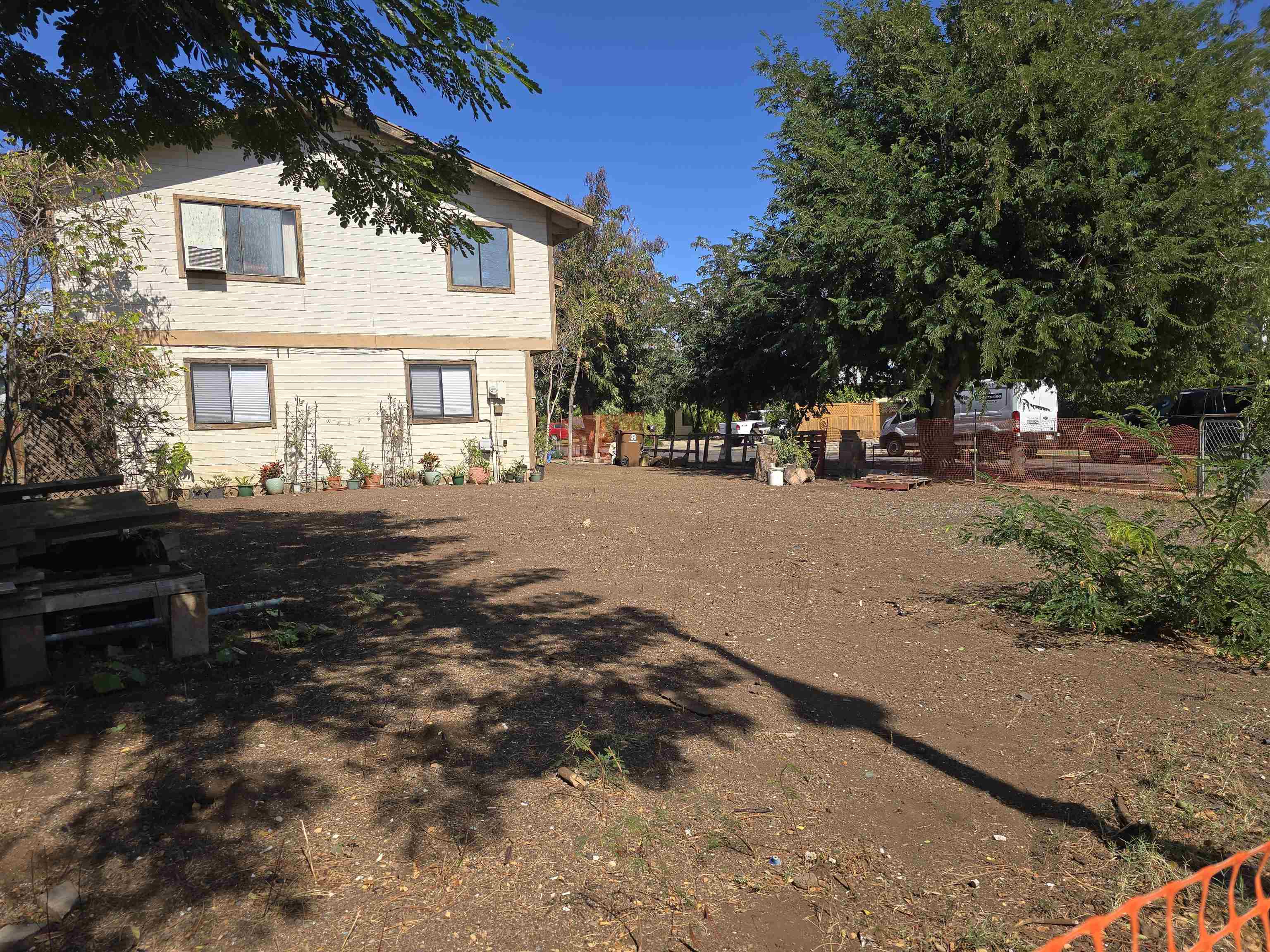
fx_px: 844
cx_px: 635
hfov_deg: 73.9
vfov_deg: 58.9
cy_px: 476
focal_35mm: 23
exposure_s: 1/792
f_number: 1.7
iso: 12
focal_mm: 6.3
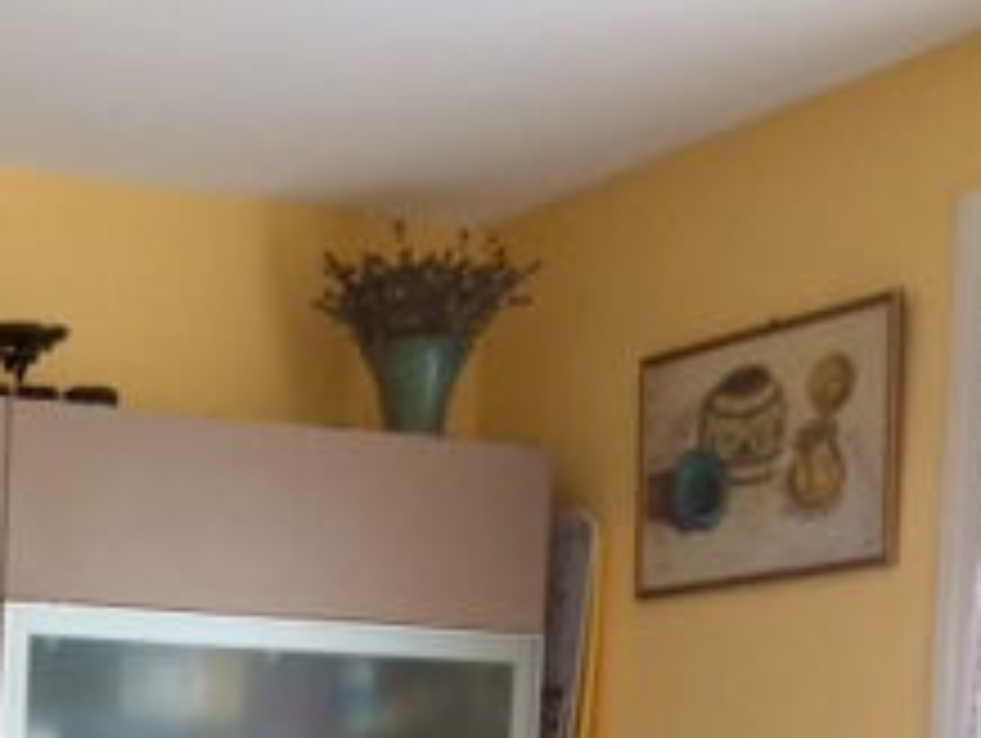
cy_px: 1066
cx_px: -360
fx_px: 2412
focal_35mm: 85
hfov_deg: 20.6
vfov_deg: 16.1
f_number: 2.2
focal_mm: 4.15
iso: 64
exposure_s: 1/33
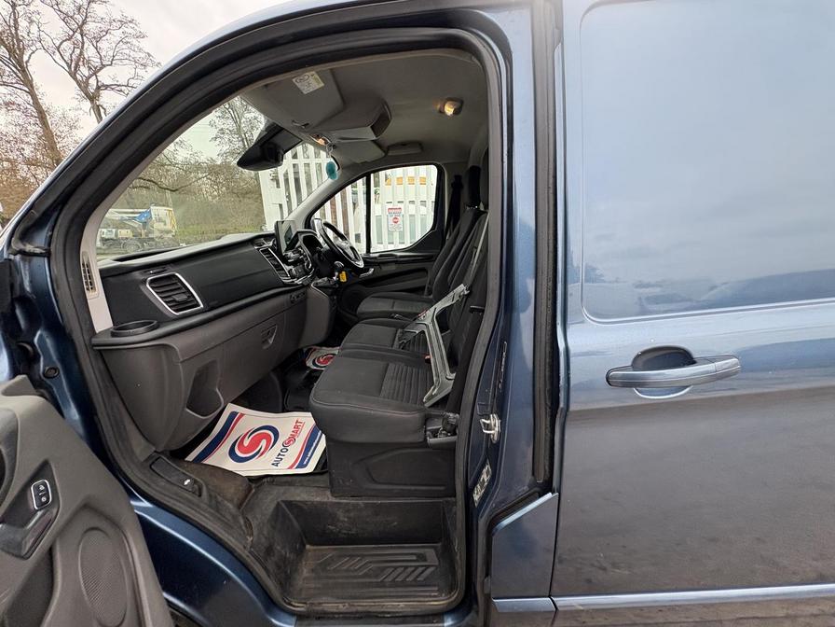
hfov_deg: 102.1
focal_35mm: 14
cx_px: 418
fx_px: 338
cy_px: 314
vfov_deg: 85.7
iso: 125
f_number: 2.2
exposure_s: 1/136
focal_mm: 2.22
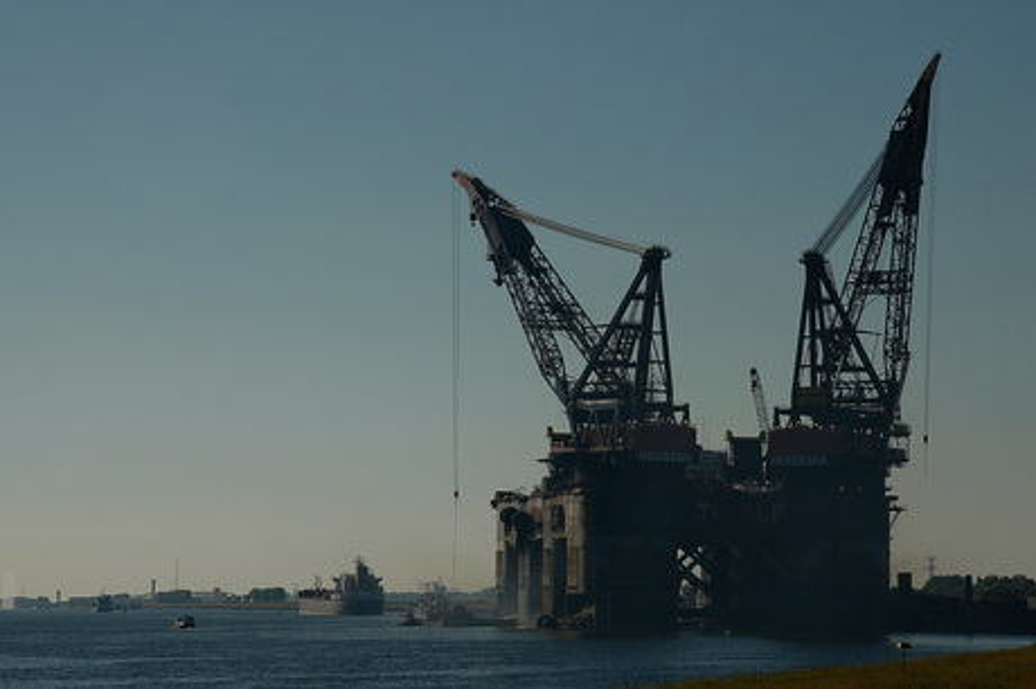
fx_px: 3968
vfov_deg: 9.9
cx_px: 518
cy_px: 344
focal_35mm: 138
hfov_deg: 14.9
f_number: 16
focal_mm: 92
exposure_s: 1/500
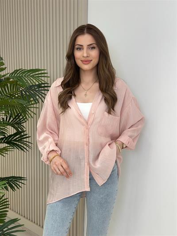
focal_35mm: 48
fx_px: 327
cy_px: 118
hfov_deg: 30.3
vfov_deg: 39.6
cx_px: 88
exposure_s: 1/223
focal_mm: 6.86
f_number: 1.78
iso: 80
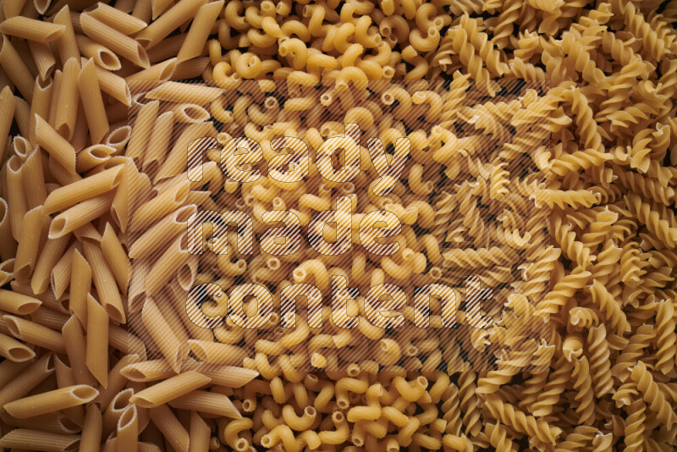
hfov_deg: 39.6
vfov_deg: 27.0
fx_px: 941
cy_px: 226
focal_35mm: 50
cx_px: 338
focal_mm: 50
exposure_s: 1/100
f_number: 8
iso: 160
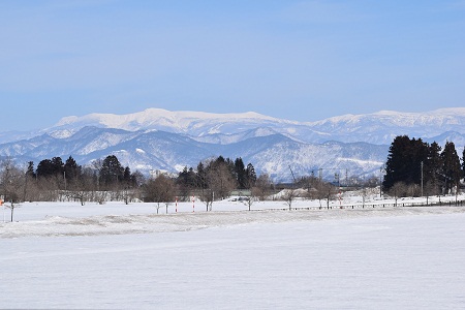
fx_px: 1937
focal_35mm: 150
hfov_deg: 13.7
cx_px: 232
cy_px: 155
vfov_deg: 9.1
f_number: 13
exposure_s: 1/640
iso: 200
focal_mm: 100
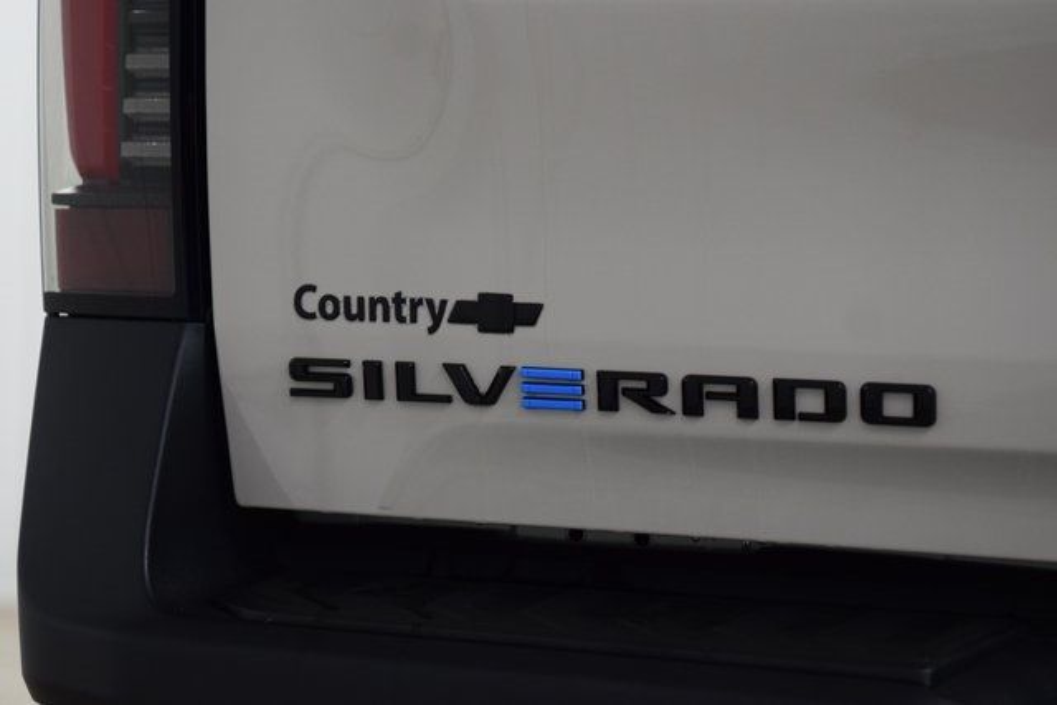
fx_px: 3083
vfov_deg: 13.0
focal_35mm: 105
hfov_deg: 19.5
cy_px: 352
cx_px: 528
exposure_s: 1/125
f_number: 4
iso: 1600
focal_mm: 70
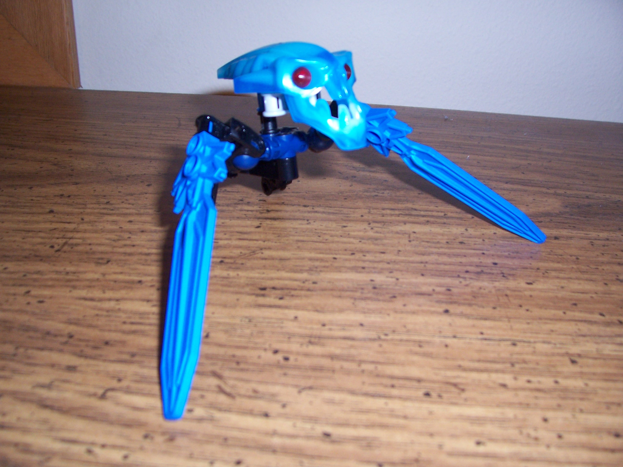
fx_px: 612
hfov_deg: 54.0
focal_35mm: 34
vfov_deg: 41.8
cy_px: 234
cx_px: 312
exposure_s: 1/60
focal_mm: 5.6
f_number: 2.7
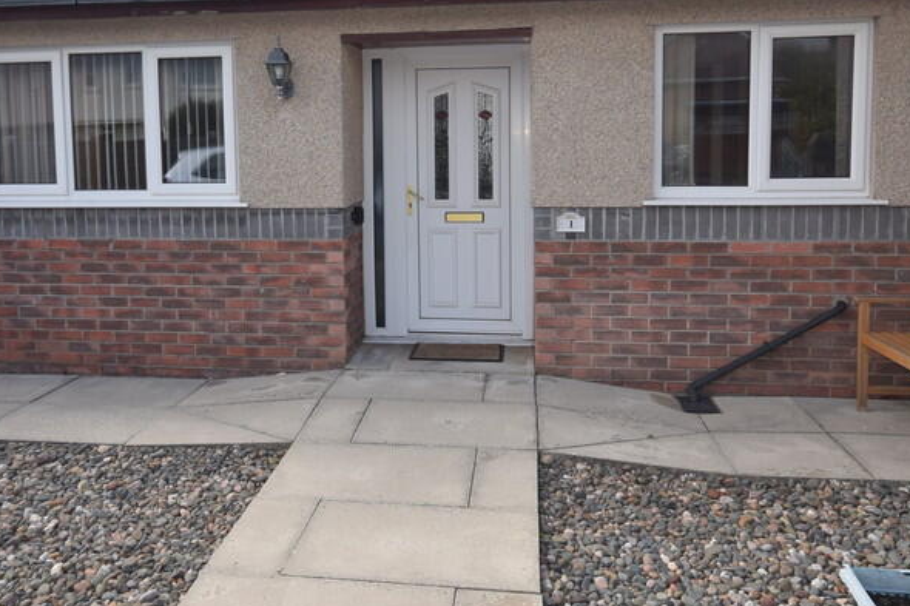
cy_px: 204
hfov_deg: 55.8
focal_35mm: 34
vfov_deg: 38.6
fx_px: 856
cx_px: 387
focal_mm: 13
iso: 100
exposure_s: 1/200
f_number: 8
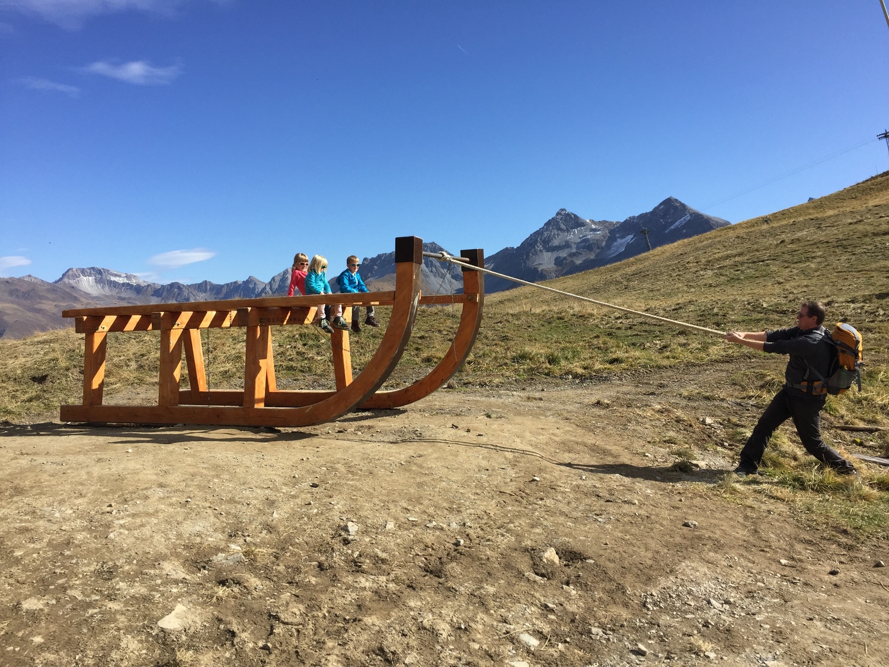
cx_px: 444
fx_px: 745
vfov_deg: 48.2
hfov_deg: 61.7
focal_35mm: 29
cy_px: 334
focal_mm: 4.15
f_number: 2.2
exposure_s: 1/1980
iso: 32
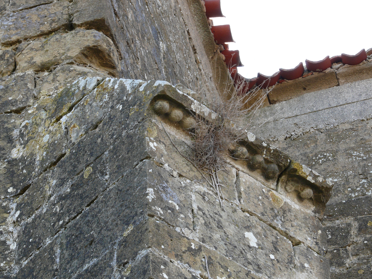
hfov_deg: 13.1
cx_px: 196
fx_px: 1623
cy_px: 142
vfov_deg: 9.8
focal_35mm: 151
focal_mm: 29.7
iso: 100
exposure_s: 1/13
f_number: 11
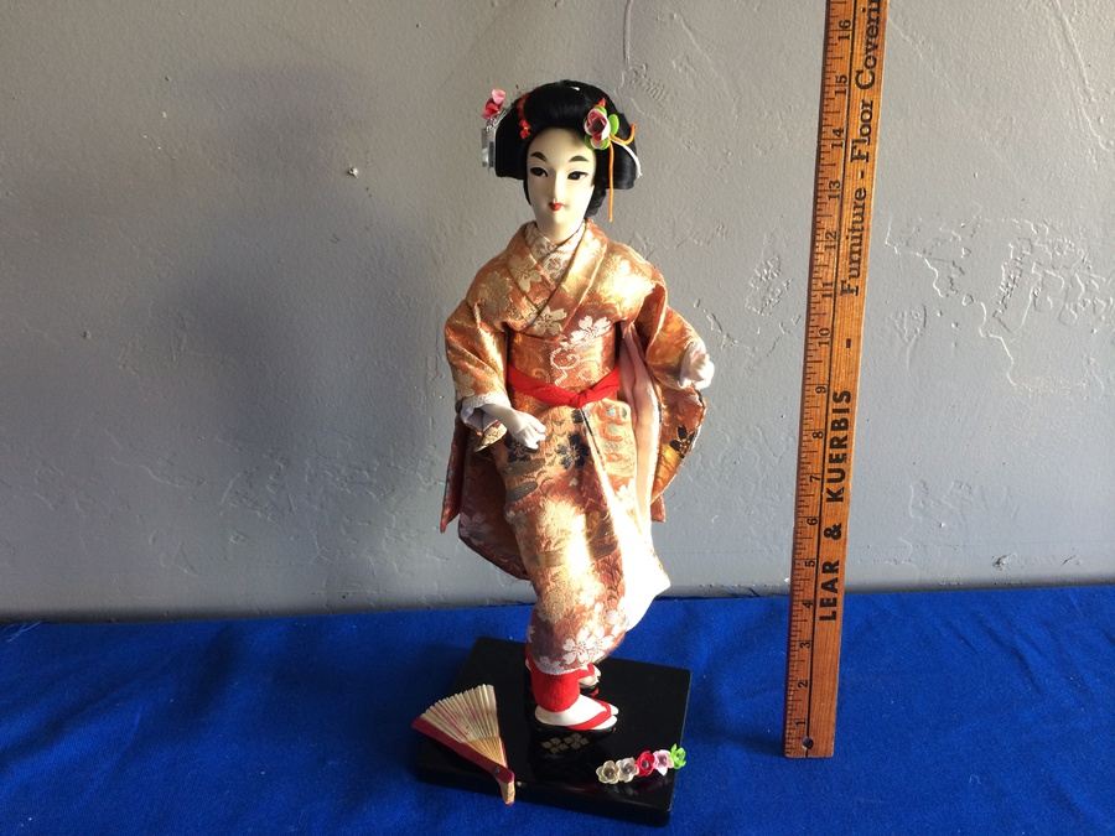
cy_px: 418
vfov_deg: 46.8
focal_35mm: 30
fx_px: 966
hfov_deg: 60.0
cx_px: 558
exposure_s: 1/30
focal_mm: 4.12
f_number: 2.2
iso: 125
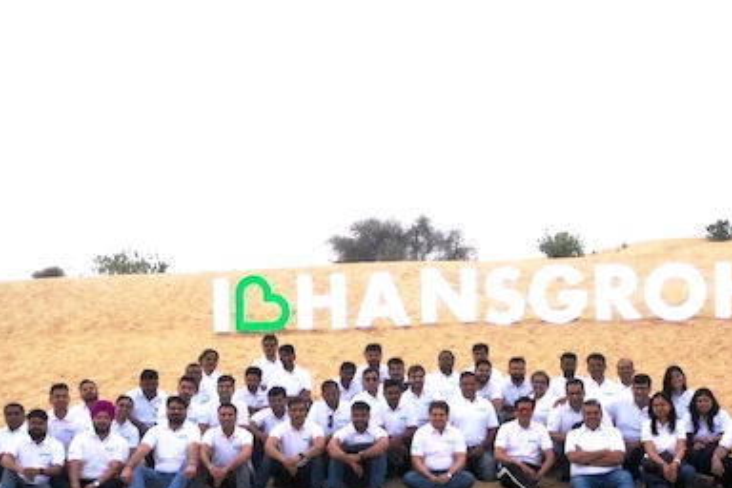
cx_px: 416
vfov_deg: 25.8
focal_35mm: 51
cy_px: 423
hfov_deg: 38.8
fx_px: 1037
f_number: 11
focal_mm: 10.26
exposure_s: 1/200
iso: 800
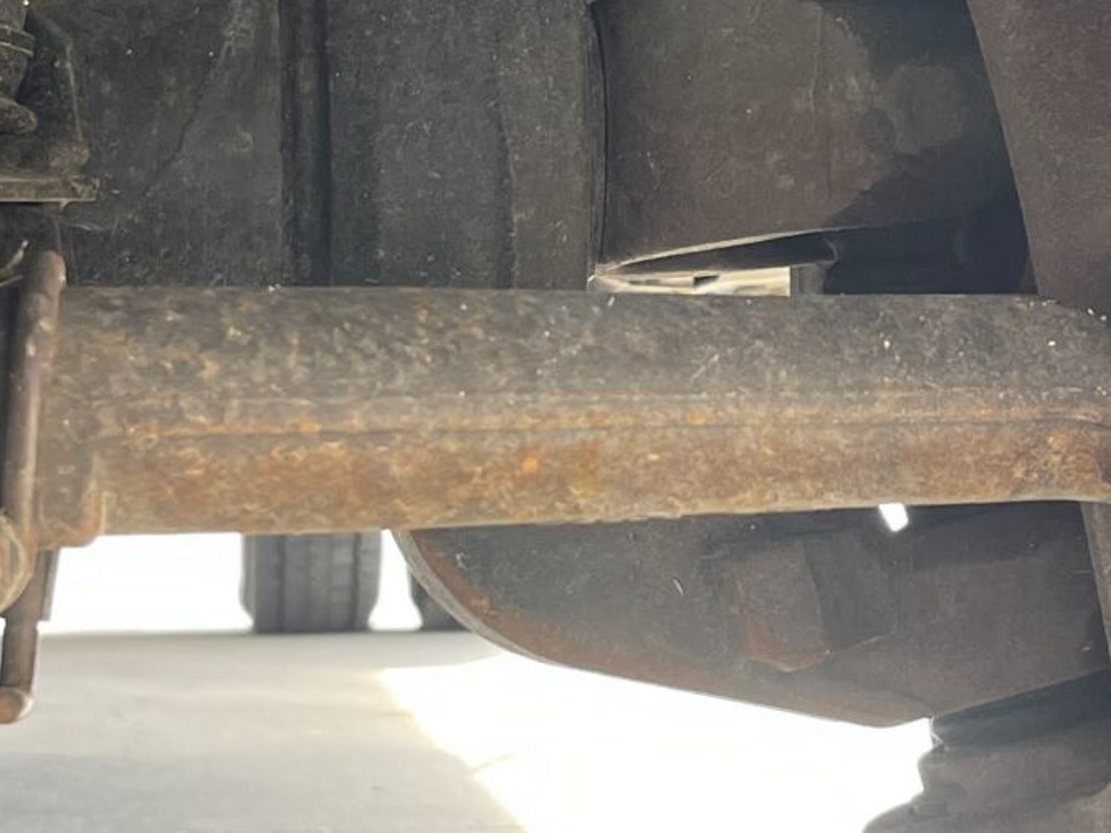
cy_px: 425
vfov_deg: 14.9
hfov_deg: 19.8
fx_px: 3177
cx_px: 706
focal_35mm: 99
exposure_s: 1/121
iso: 100
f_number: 1.6
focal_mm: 5.1
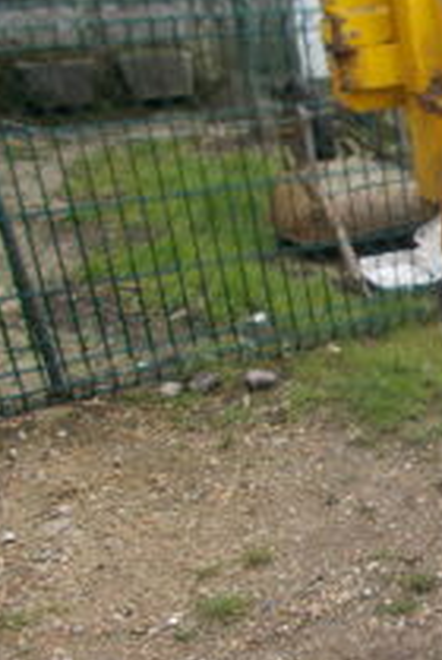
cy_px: 411
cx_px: 729
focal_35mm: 62
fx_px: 1138
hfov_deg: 18.5
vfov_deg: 32.2
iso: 80
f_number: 3.2
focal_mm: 4.6
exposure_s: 1/250
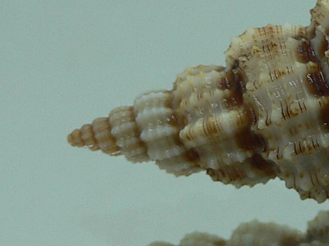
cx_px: 374
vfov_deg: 11.6
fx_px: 1216
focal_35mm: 128
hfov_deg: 15.0
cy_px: 145
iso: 80
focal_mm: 4.6
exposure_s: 1/60
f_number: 2.8
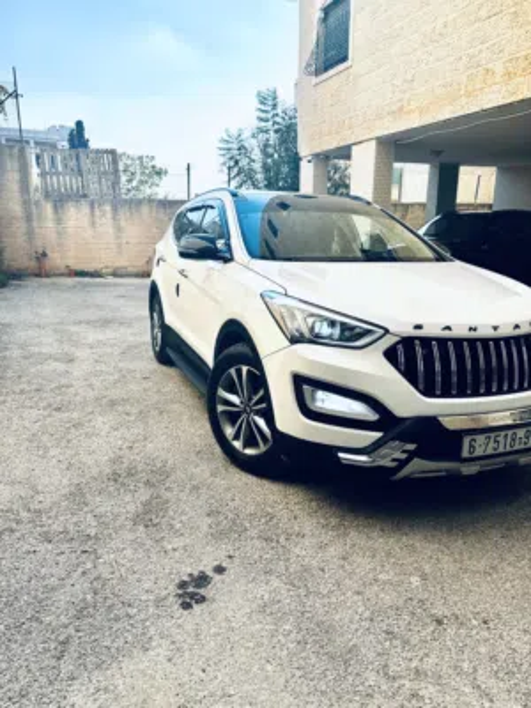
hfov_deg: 56.8
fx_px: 491
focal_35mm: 24
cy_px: 354
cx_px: 266
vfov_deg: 71.6
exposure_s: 1/1845
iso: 80
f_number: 1.78
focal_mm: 6.86
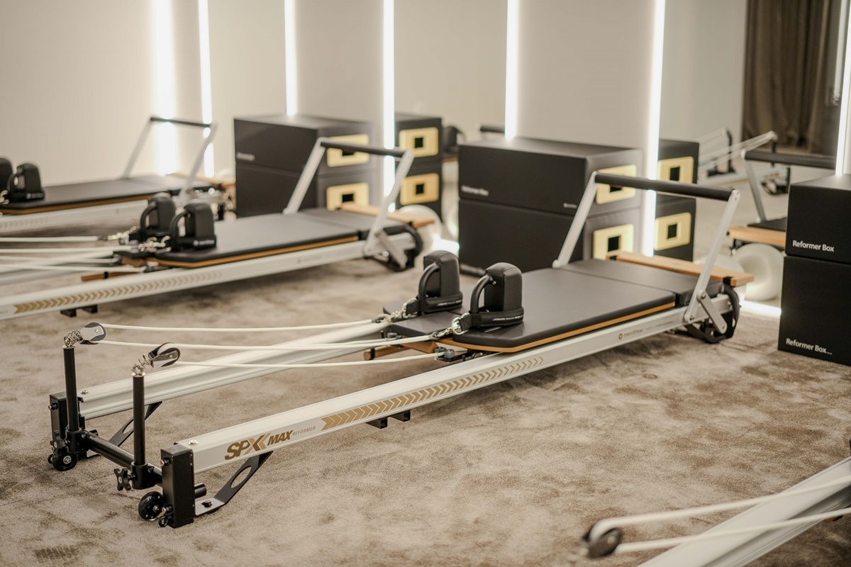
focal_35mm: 50
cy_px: 284
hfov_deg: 39.6
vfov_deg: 27.0
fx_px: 1182
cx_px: 426
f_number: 1.4
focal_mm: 50
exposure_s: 1/125
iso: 320
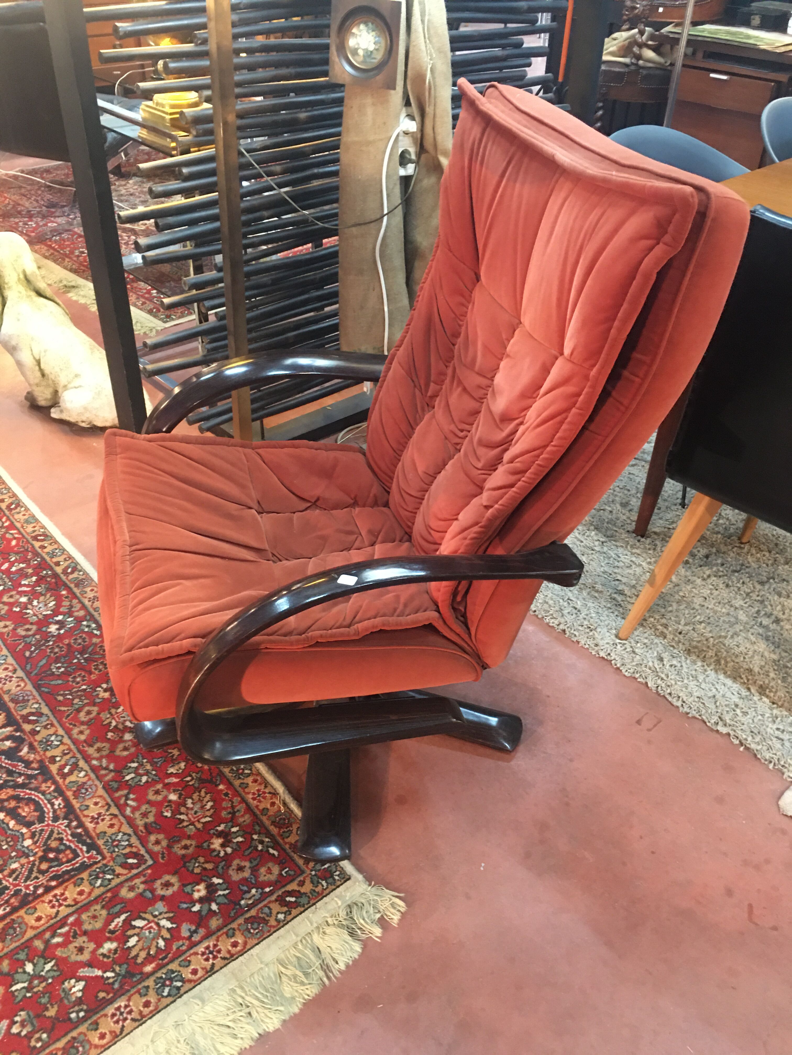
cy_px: 528
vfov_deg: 61.7
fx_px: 885
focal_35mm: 29
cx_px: 396
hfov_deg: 48.2
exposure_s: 1/8
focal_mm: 4.15
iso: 160
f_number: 2.2
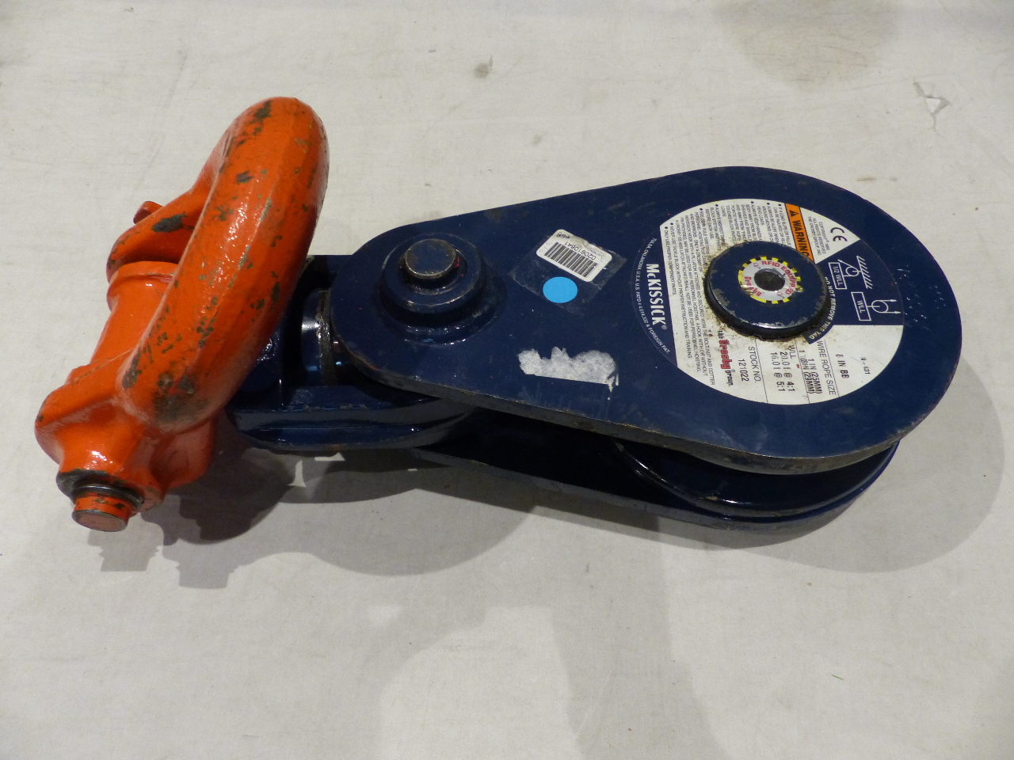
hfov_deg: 69.4
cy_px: 380
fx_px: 732
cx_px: 507
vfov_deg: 54.9
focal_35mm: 25
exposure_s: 1/60
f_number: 2.8
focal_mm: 4.5
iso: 320
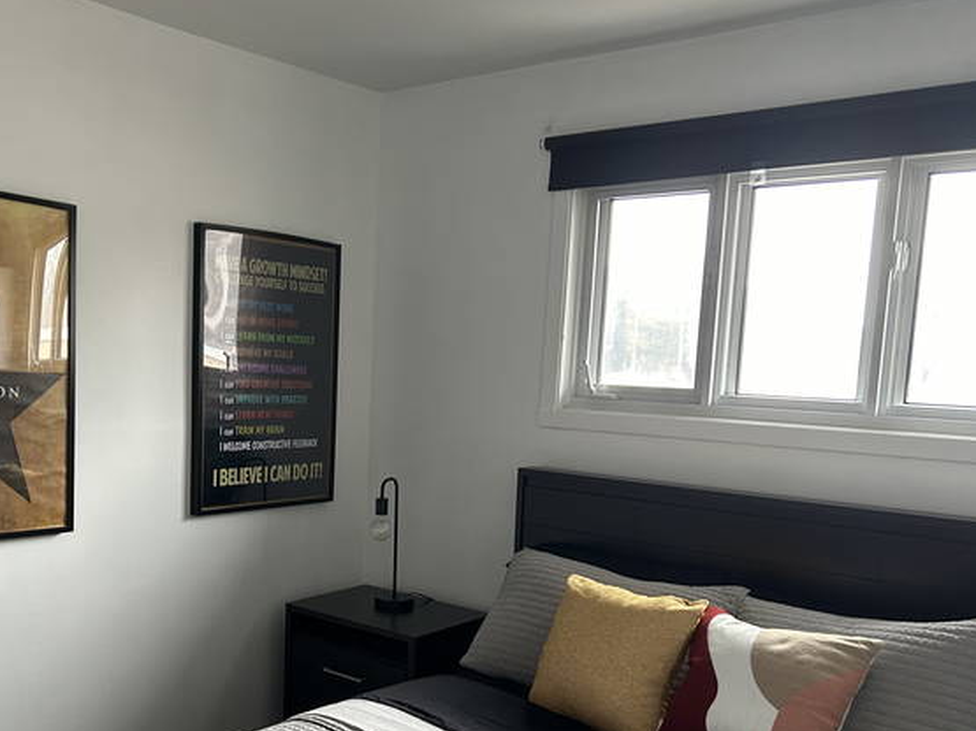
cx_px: 399
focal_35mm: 37
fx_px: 1043
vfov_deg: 38.2
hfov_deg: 49.9
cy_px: 487
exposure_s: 1/61
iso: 125
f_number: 1.5
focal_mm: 5.7
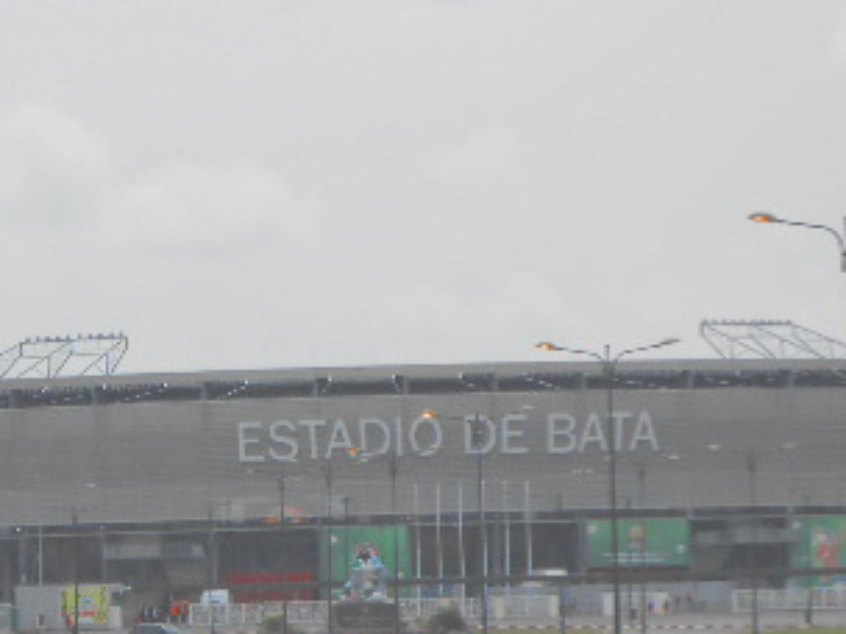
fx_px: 5401
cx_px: 278
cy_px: 512
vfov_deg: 6.7
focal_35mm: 221
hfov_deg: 8.9
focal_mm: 18.7
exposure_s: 1/640
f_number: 5
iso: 80
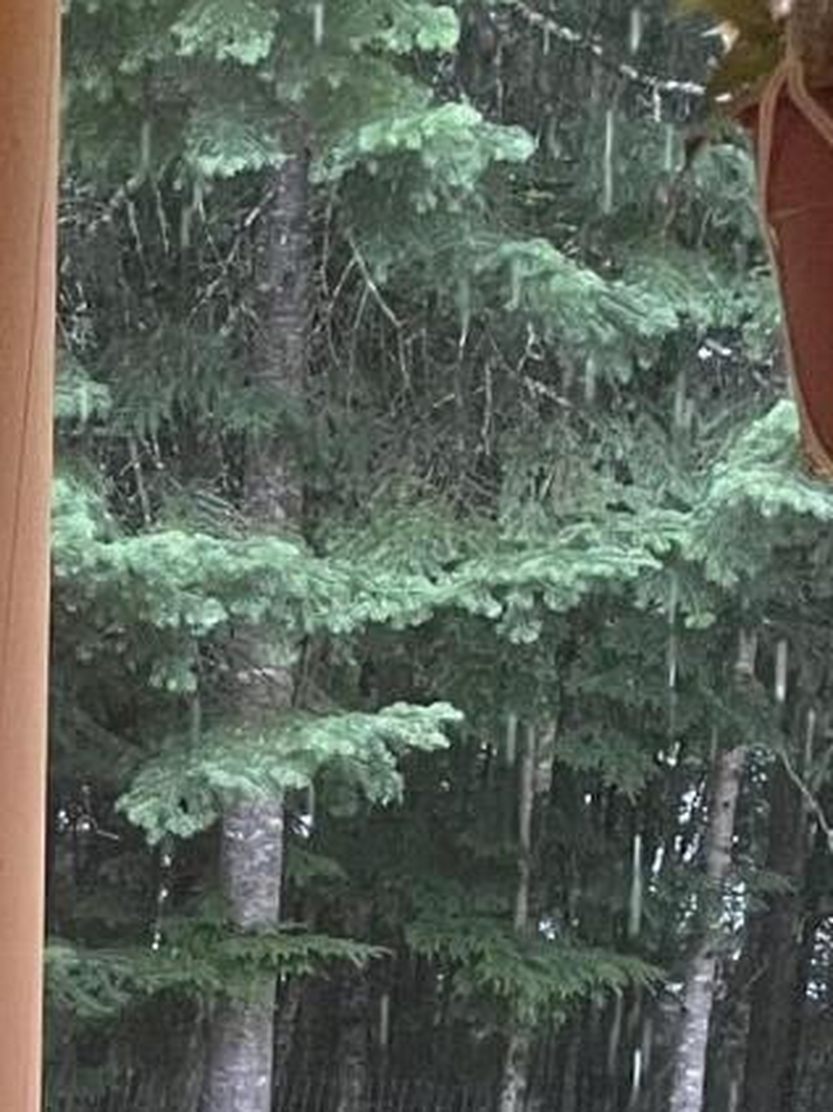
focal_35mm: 123
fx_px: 3948
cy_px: 1906
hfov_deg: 11.7
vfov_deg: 14.4
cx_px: -265
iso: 200
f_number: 1.6
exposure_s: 1/60
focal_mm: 4.2
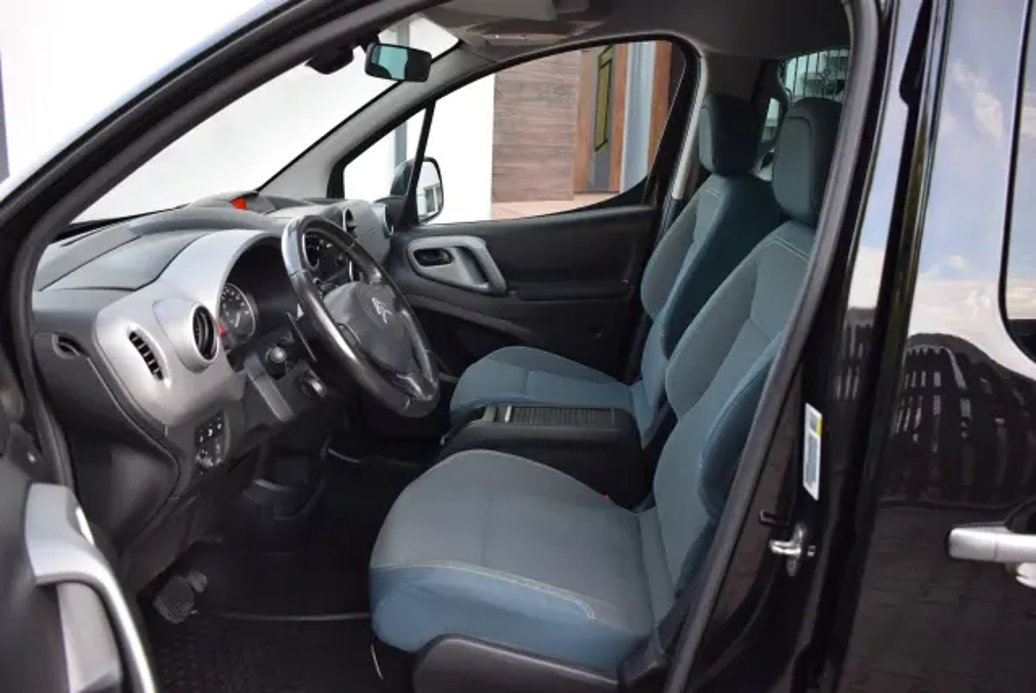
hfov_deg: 61.9
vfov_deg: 43.7
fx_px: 864
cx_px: 518
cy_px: 346
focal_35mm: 30
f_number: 4.5
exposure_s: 1/80
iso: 400
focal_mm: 20
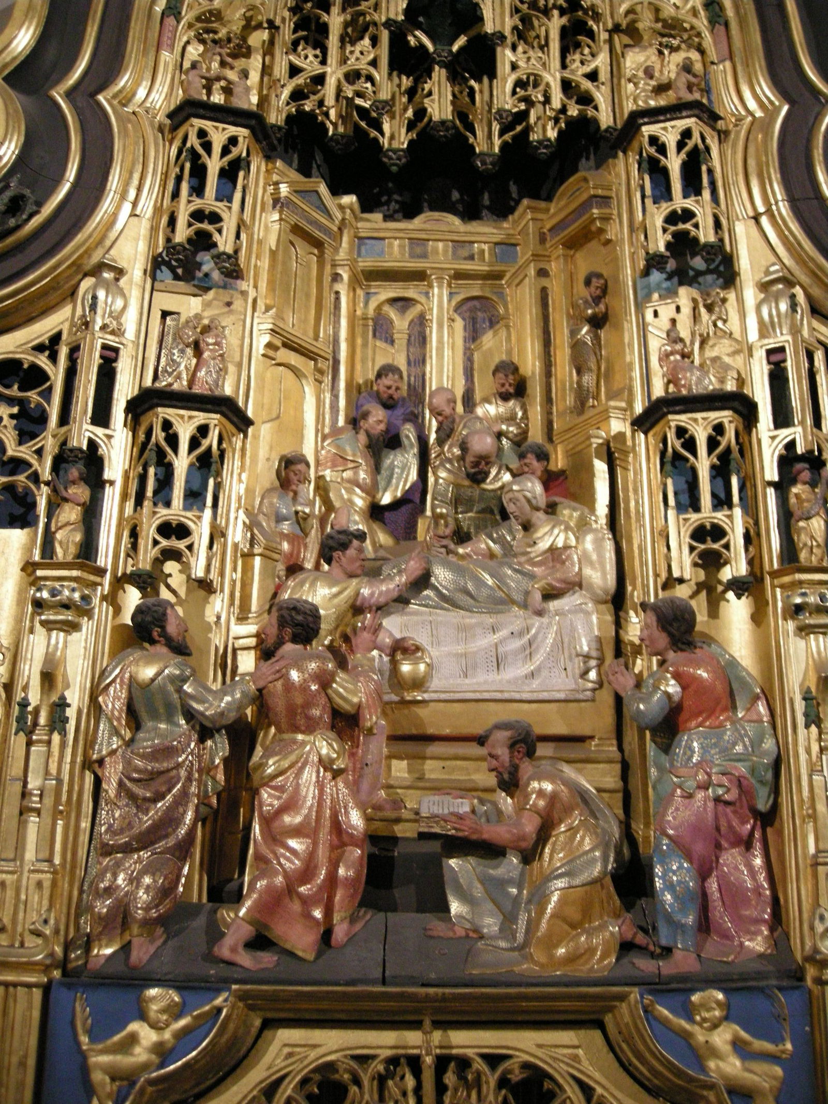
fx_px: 1148
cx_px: 414
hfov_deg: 39.7
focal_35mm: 36
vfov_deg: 51.4
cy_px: 552
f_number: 2.7
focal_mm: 7.5
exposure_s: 1/14
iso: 400
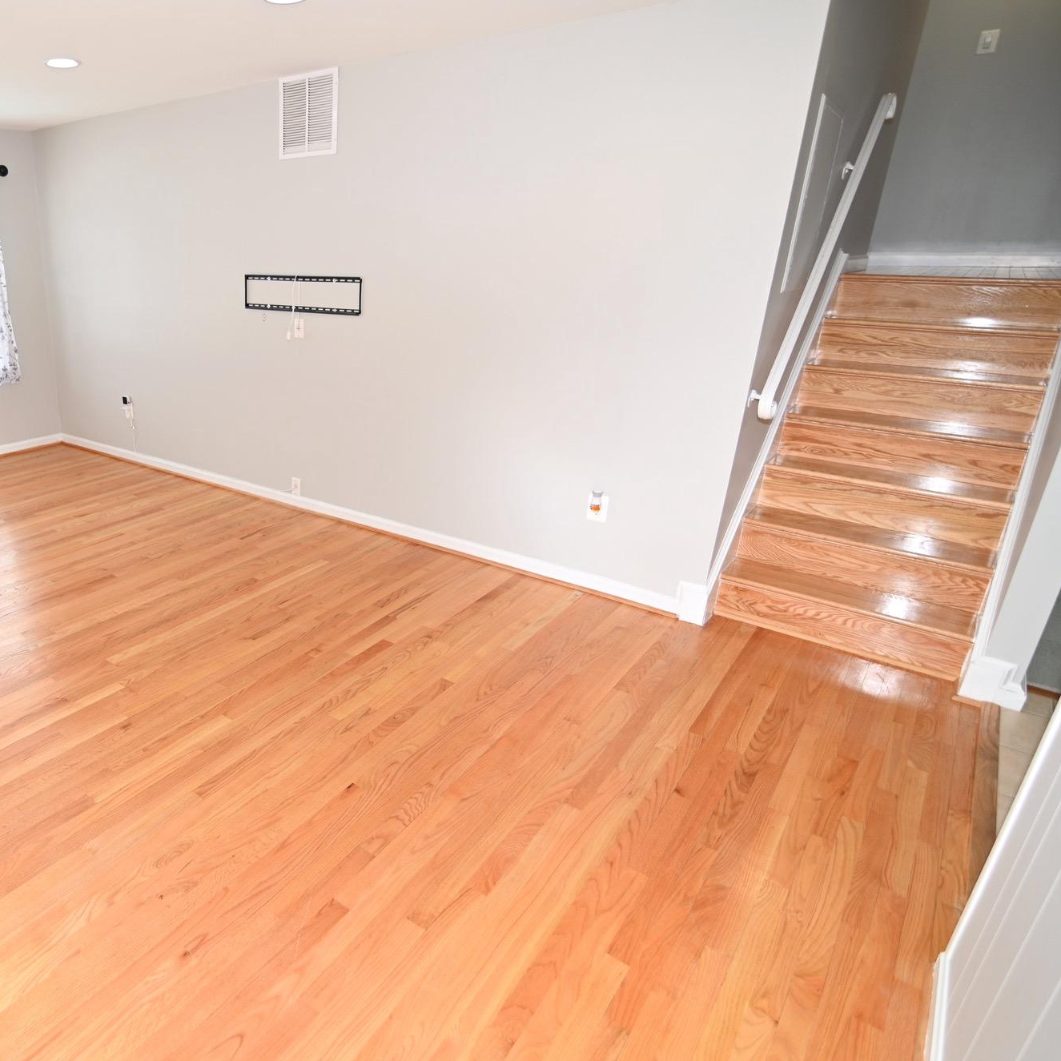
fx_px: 728
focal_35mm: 21
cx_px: 261
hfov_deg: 67.4
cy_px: 528
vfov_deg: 72.1
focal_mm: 16
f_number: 3.2
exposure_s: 1/125
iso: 140
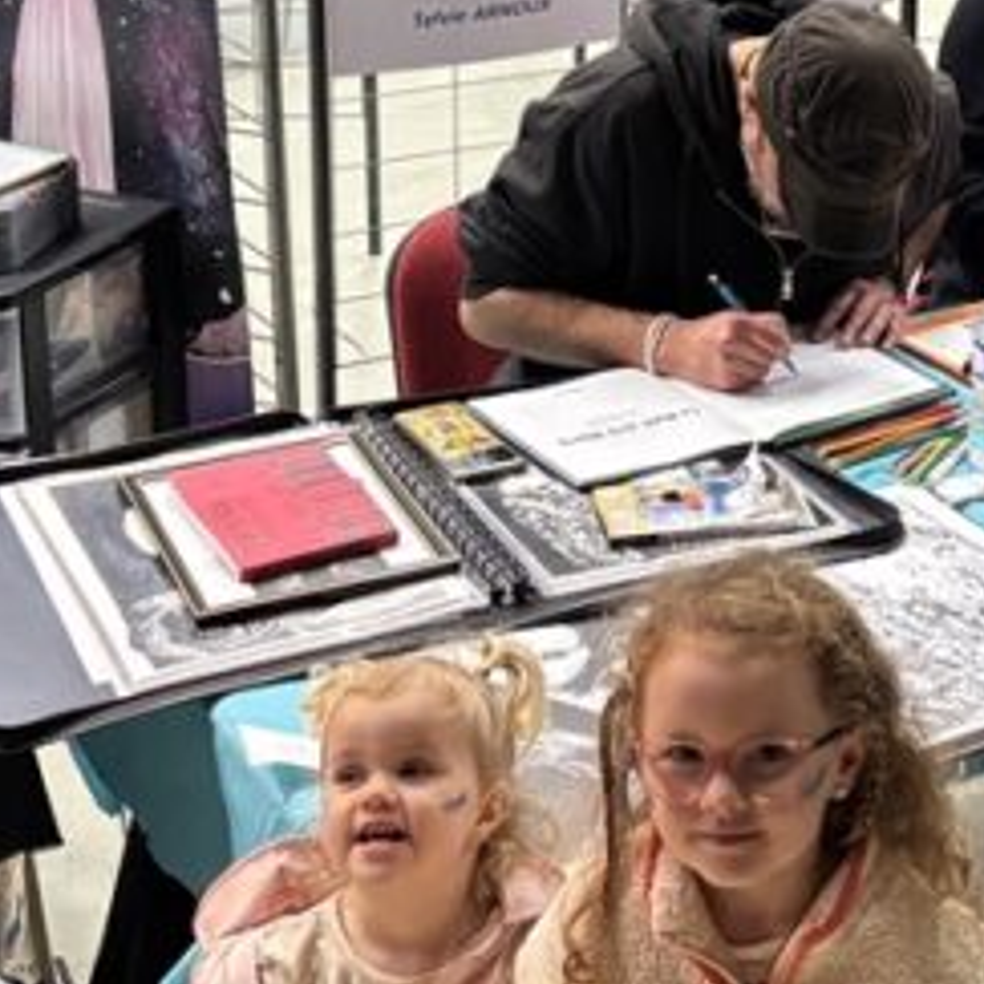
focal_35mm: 97
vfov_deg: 17.5
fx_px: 3120
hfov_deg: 17.7
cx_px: 867
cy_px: 16
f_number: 1.6
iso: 400
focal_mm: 5.96
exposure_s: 1/60
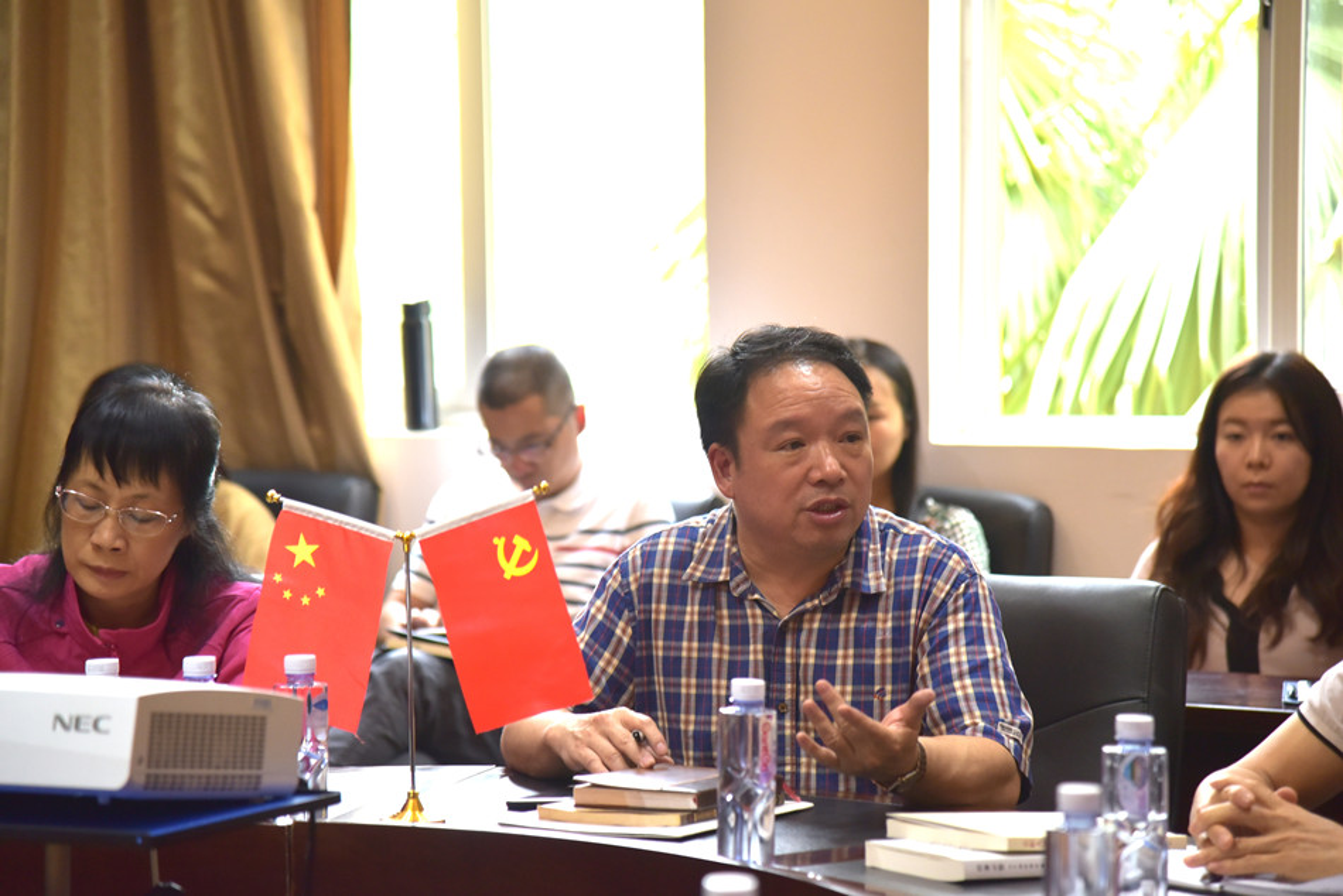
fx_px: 4478
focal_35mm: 120
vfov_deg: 11.4
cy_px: 448
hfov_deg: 17.1
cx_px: 672
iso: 1250
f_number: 4
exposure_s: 1/125
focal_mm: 120
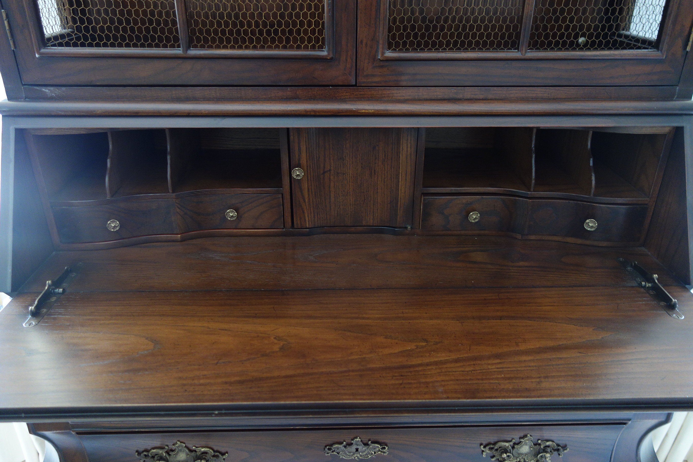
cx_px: 346
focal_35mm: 28
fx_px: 539
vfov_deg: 46.4
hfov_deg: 65.5
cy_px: 231
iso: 400
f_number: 1.8
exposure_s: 1/30
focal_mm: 10.4
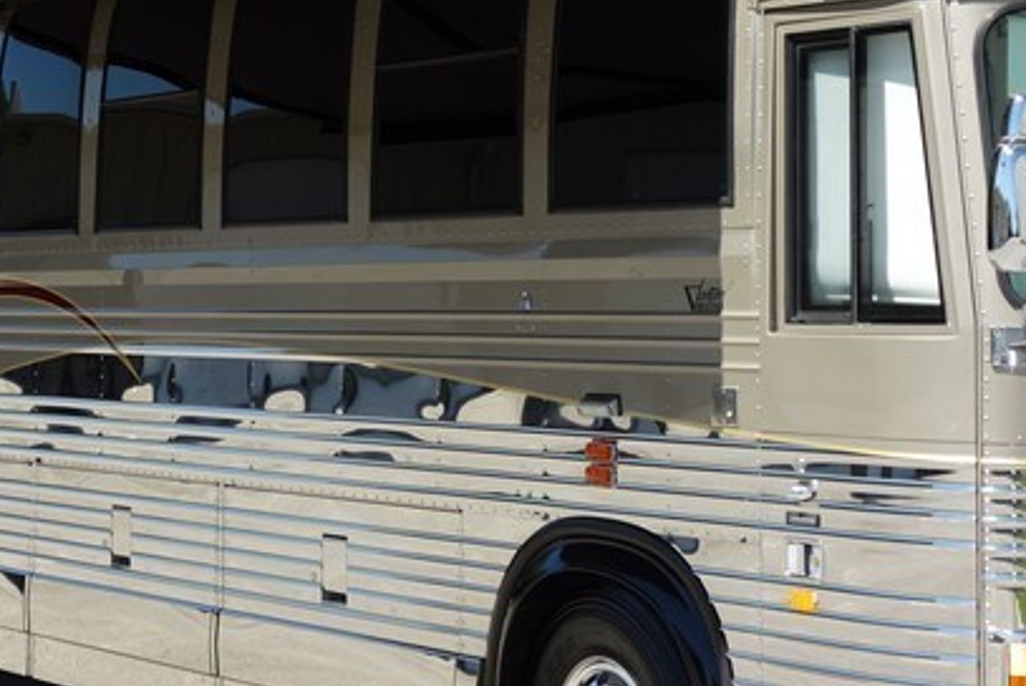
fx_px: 2652
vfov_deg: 14.6
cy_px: 130
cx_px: 348
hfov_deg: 21.8
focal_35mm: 93
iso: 125
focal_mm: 13.75
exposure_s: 1/1250
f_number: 2.8
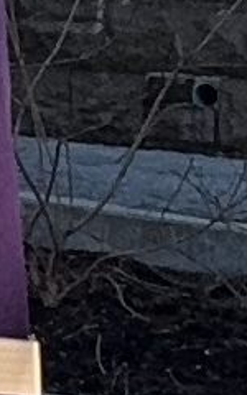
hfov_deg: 5.3
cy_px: 532
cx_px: -241
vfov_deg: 8.4
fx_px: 2639
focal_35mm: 245
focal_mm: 2.69
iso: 25
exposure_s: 1/386
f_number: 1.9
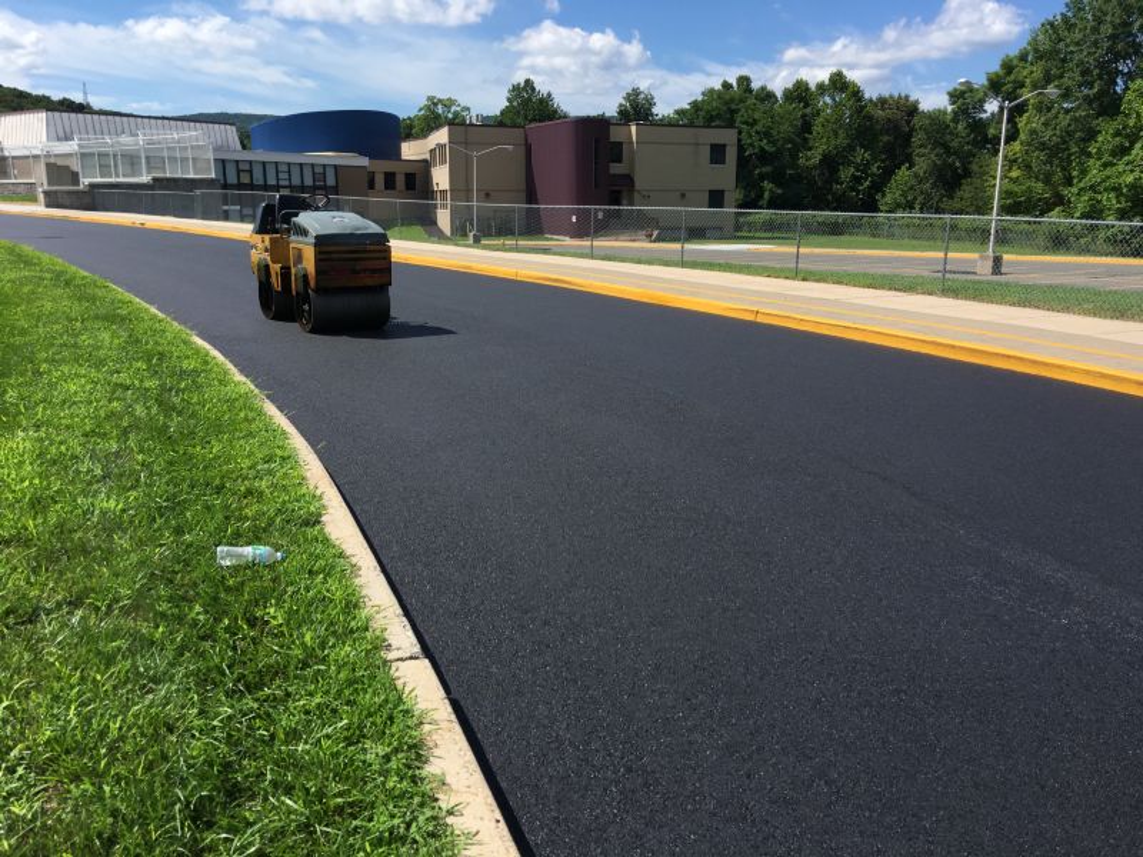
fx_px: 958
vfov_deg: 48.2
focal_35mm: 29
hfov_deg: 61.7
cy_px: 428
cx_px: 572
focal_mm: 4.15
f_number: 2.2
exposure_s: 1/1709
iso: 25
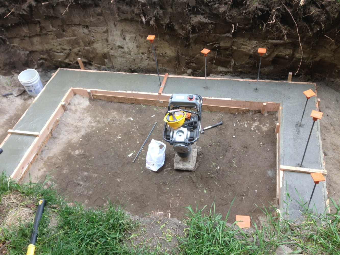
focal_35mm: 33
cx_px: 170
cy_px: 128
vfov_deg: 43.0
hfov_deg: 55.3
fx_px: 324
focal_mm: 4.12
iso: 50
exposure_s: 1/120
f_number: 2.4
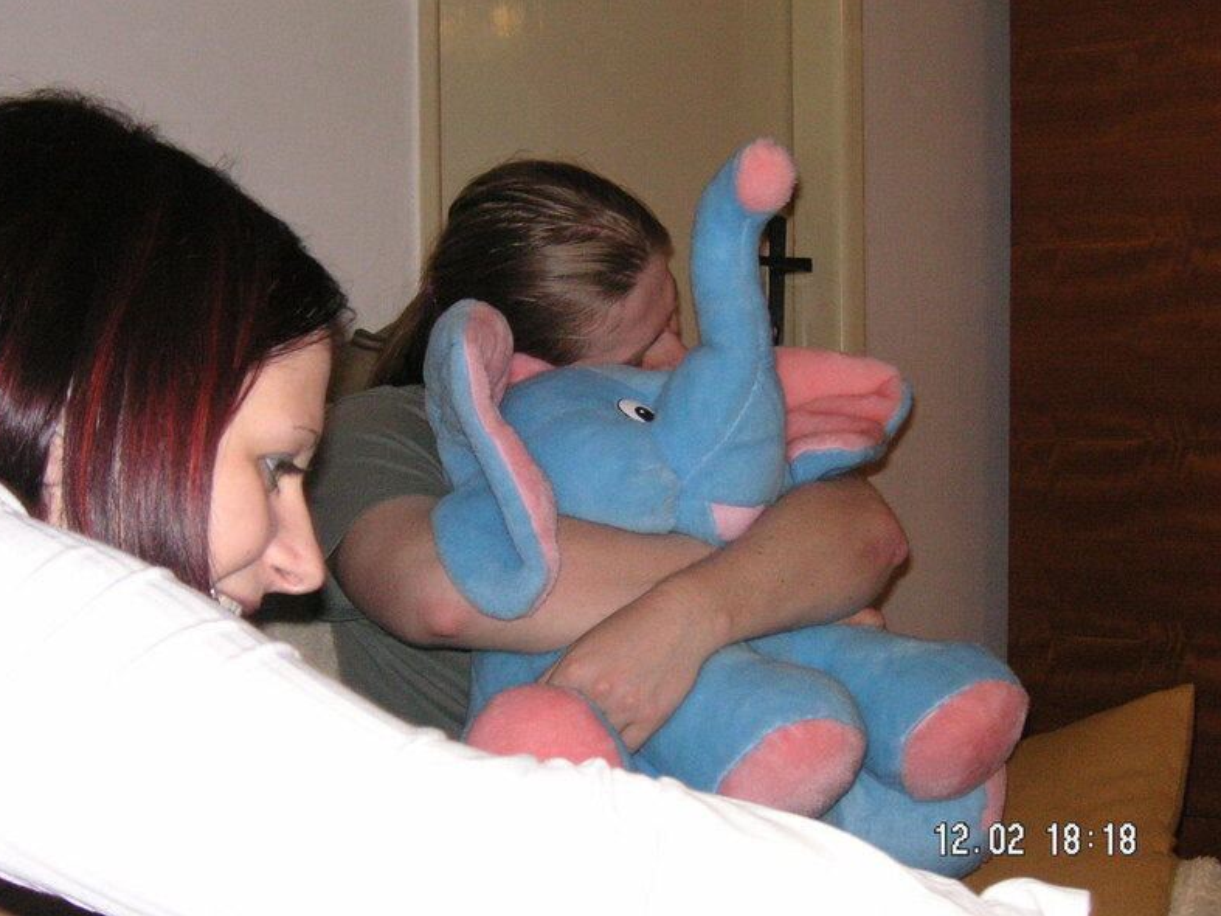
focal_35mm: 62
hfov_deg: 31.2
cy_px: 464
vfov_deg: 23.6
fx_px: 2187
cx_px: 602
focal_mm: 10.2
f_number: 3.9
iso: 160
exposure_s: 1/60
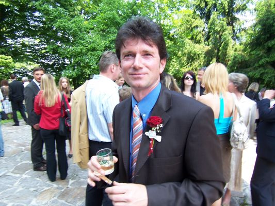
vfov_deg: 58.9
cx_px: 138
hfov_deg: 73.9
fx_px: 183
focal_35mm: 23
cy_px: 103
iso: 64
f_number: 2.8
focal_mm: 3.8
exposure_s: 1/100
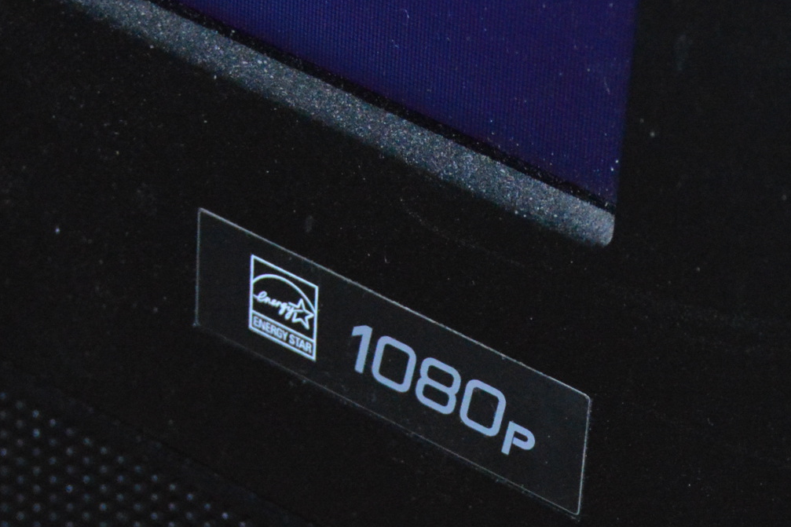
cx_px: 522
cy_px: 640
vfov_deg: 7.2
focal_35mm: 188
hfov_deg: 10.9
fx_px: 4130
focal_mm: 42
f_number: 5
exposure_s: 1/60
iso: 3200
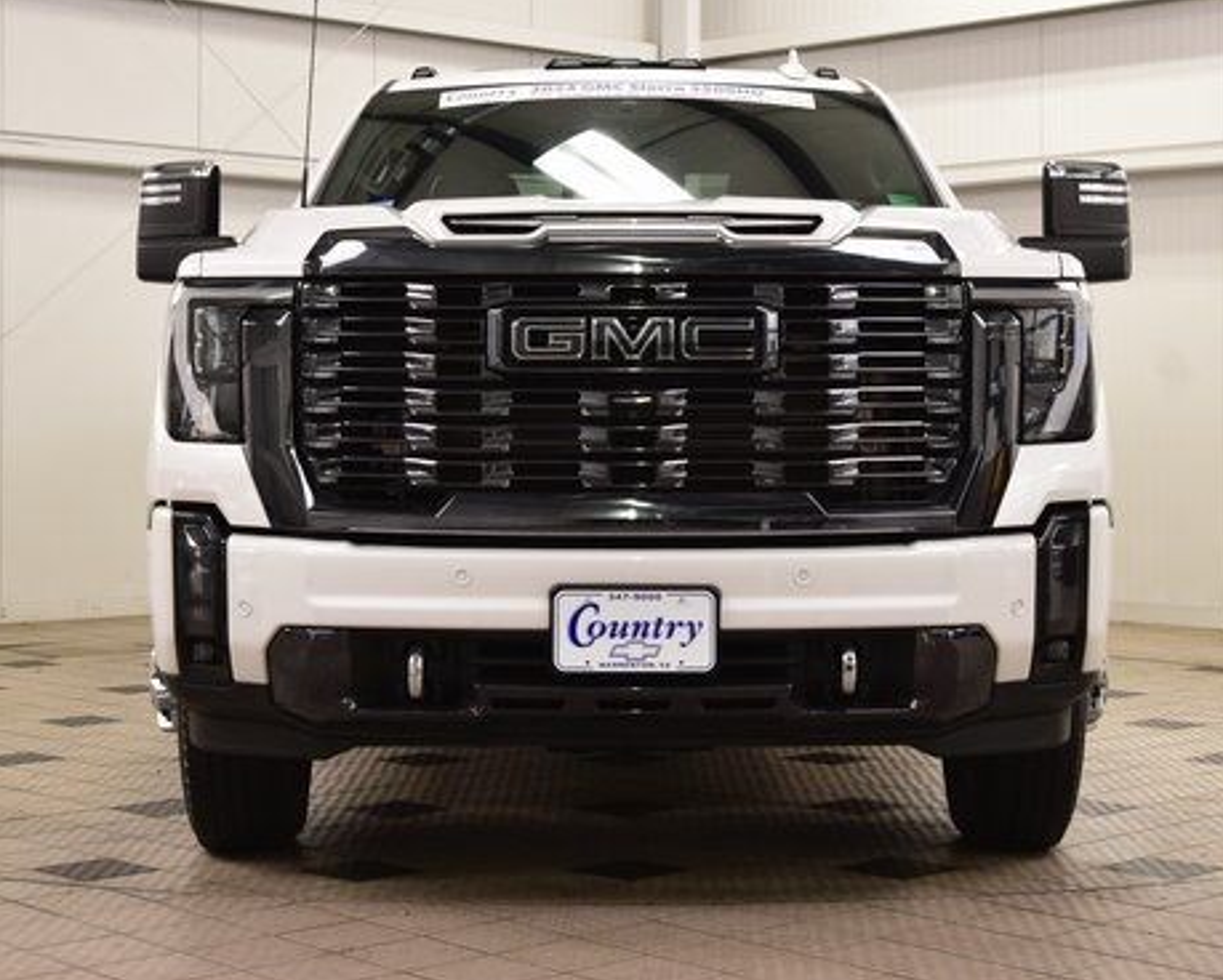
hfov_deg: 27.6
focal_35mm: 69
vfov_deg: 22.3
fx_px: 2487
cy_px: 422
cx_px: 637
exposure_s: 1/30
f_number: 7.1
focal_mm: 35
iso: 640
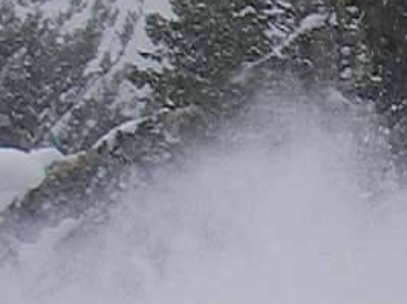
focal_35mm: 183
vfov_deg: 7.8
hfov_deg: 9.8
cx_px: 918
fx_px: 2150
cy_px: 593
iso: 50
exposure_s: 1/160
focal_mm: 6.3
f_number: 6.6
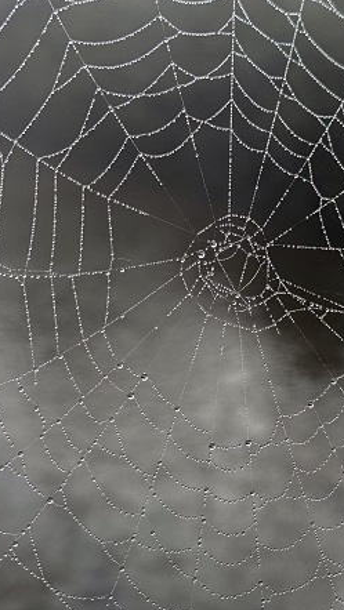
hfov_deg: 17.0
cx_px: 178
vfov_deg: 29.7
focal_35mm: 71
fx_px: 1150
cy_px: 306
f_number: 1.78
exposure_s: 1/980
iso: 64
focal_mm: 6.76
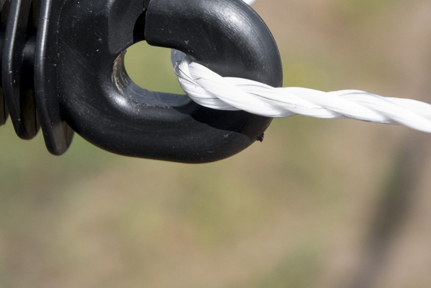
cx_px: 239
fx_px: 1772
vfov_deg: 9.2
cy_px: 36
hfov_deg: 13.9
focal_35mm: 148
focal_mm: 56
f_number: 4.5
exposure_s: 1/8000
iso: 1100
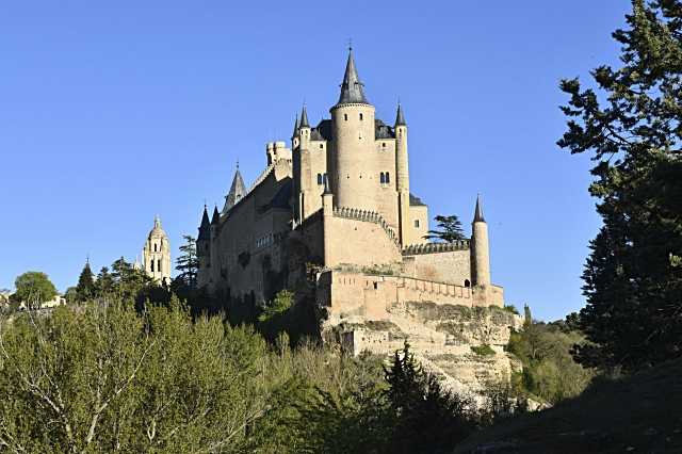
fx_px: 795
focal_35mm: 42
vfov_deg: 31.9
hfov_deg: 46.4
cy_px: 227
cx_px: 341
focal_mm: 35
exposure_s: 1/500
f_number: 11
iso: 250
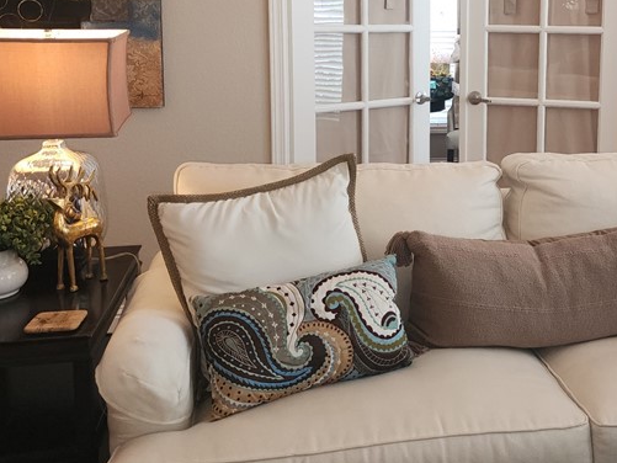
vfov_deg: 30.3
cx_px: 452
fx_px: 838
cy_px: 112
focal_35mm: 47
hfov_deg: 39.5
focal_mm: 6.4
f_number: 1.8
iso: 100
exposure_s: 1/60
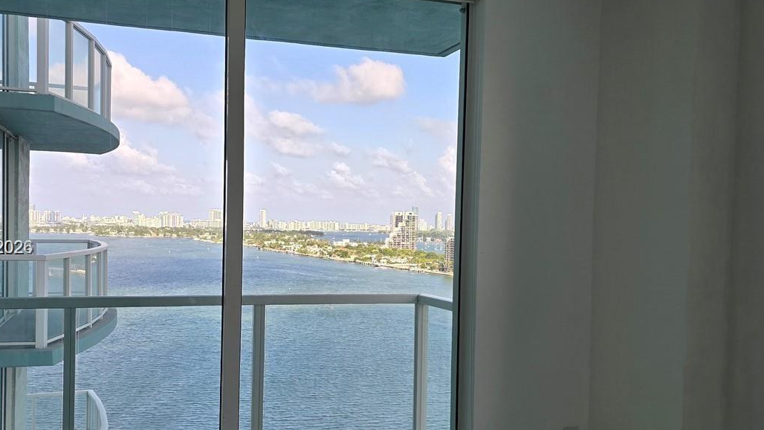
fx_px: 790
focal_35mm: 39
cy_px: 248
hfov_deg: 51.6
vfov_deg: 30.4
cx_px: 396
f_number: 1.7
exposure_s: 1/247
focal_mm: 6.3
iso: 12
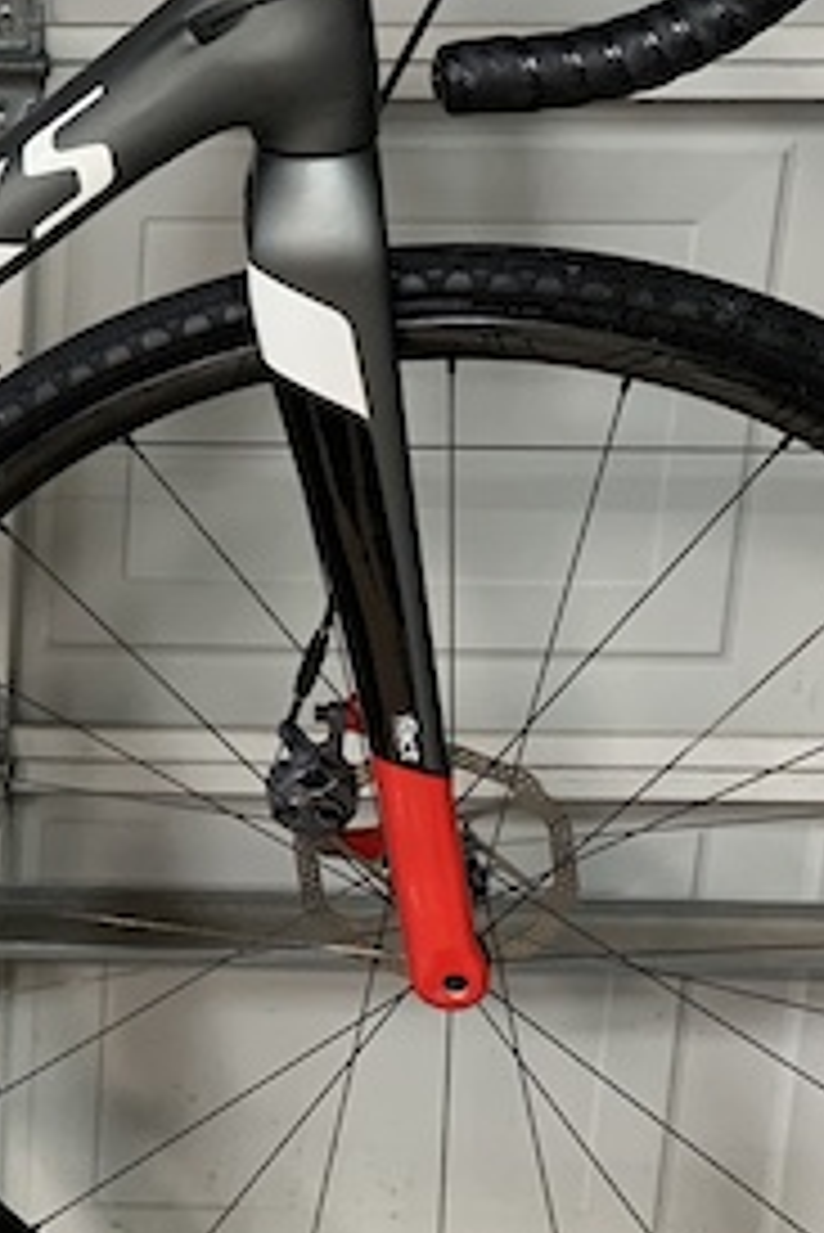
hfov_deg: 15.8
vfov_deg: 25.3
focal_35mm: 79
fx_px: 2709
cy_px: 274
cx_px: -446
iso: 200
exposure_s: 1/60
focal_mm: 4.25
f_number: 1.8
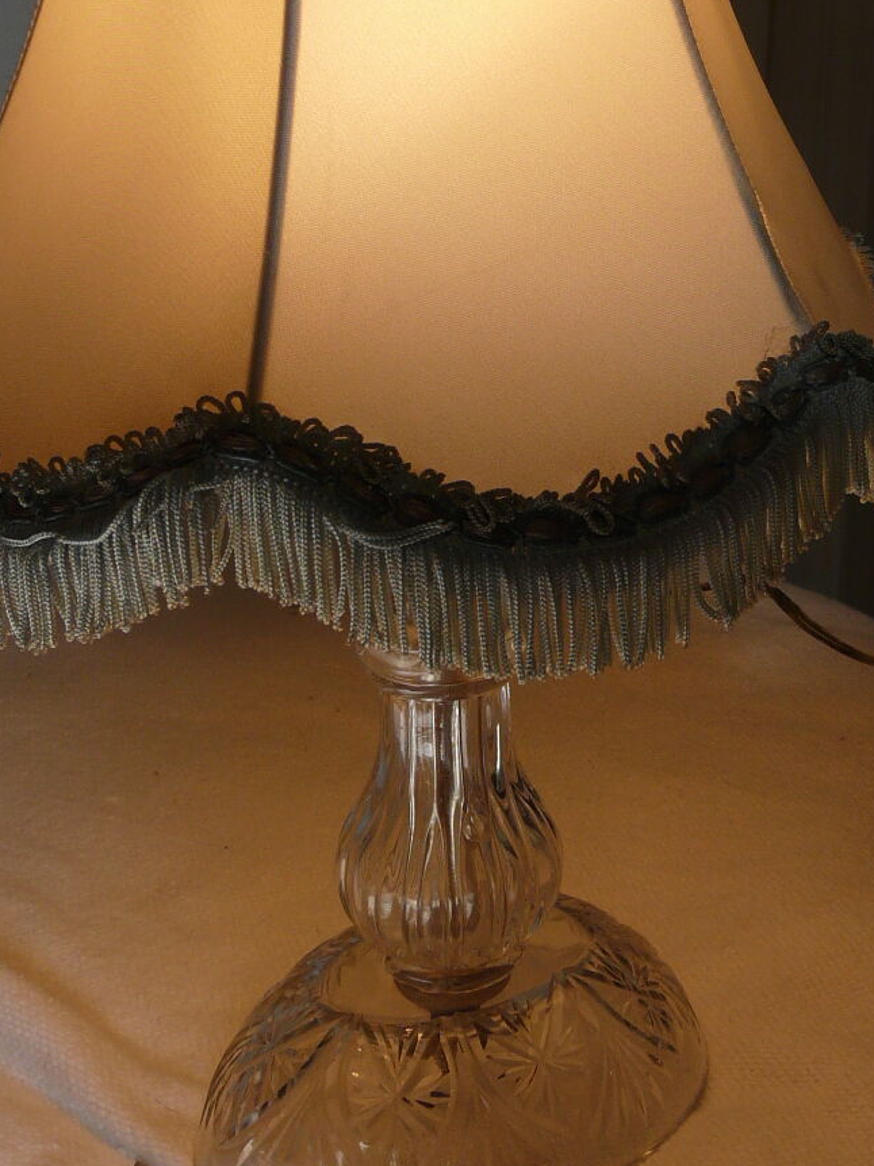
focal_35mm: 52
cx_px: 567
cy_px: 383
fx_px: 1751
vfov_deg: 36.4
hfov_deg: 27.9
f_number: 3.2
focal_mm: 4.6
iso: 100
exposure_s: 1/100
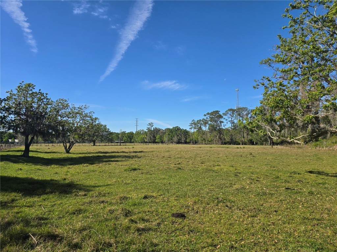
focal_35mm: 23
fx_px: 224
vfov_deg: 58.9
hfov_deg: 73.9
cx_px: 168
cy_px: 126
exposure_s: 1/871
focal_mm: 6.3
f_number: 1.7
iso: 12
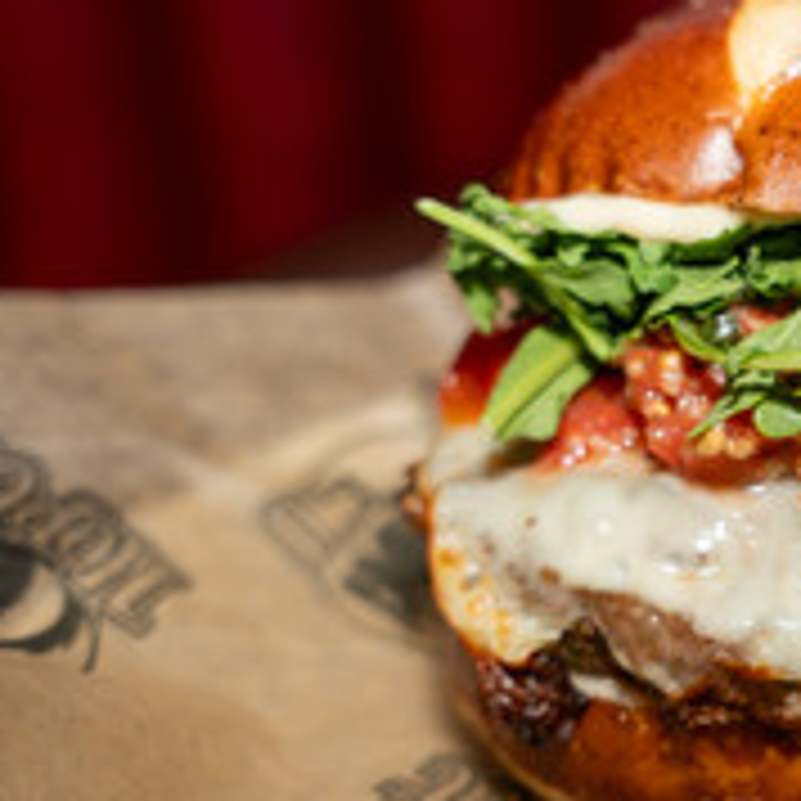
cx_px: 950
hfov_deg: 19.1
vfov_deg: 20.2
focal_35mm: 86
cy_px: 470
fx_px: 2251
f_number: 3.5
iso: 100
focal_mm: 36
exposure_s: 1/125
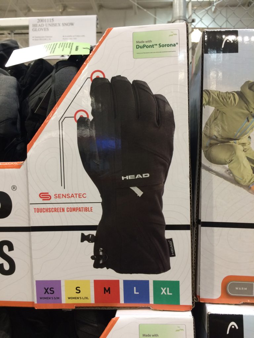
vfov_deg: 61.7
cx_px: 127
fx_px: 284
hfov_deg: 48.2
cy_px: 169
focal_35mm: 29
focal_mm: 4.15
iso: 100
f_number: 2.2
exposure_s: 1/30
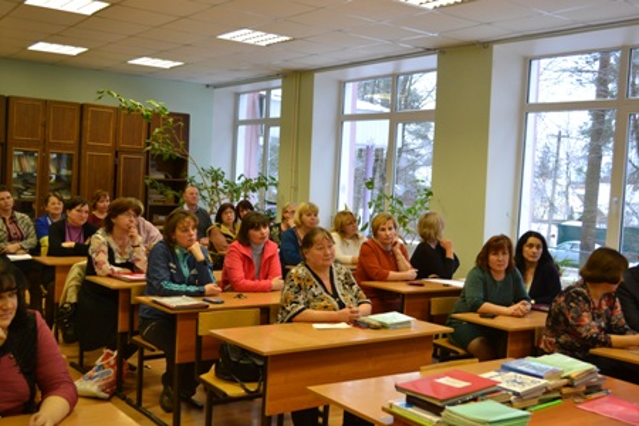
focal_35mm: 39
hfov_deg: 49.6
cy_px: 213
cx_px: 320
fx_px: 692
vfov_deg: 34.2
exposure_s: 1/60
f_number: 4.2
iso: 900
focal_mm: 26
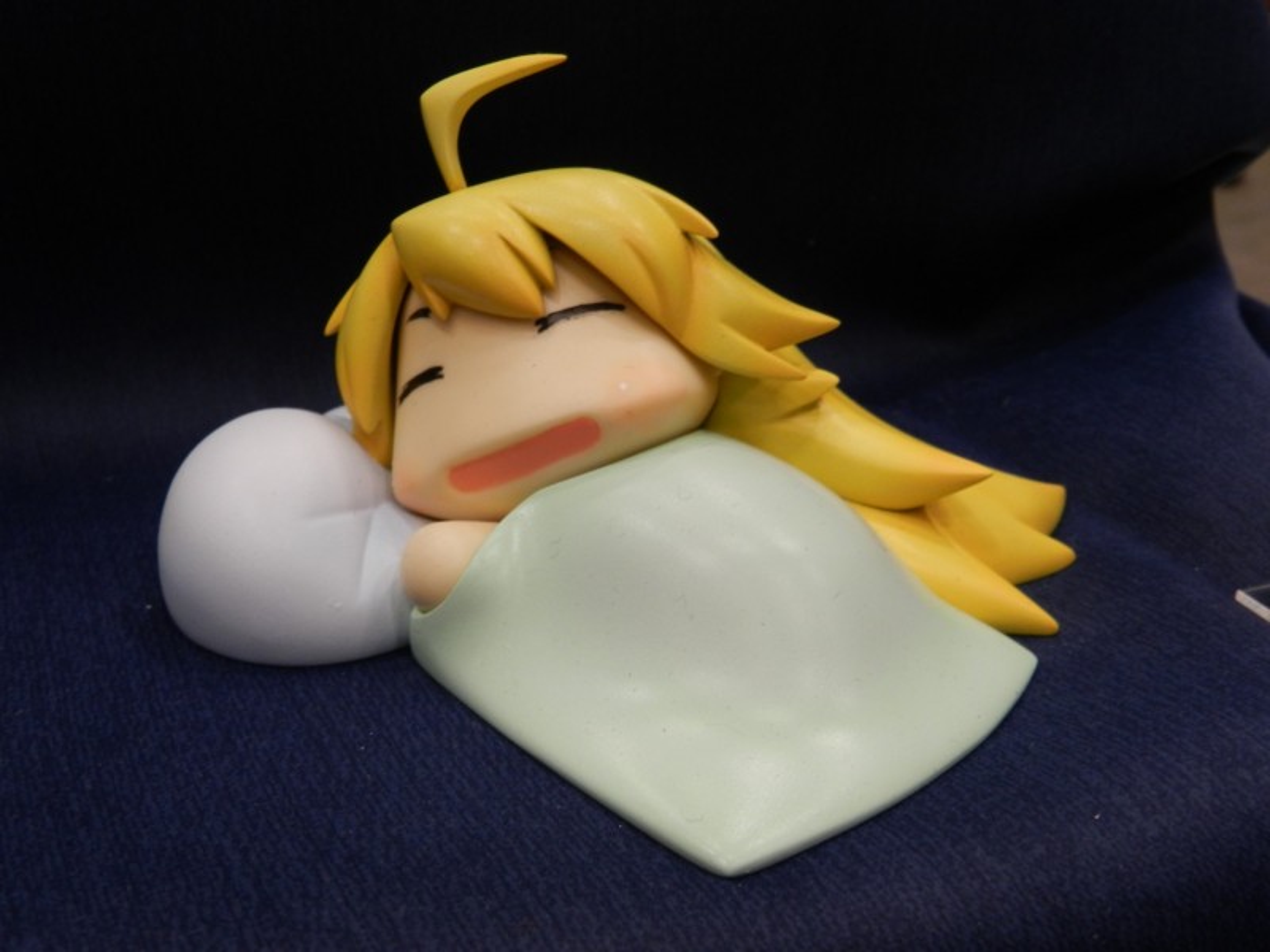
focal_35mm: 38
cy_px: 476
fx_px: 1394
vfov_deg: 37.7
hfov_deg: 49.0
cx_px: 635
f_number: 4
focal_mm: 6.7
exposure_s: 1/30
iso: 250
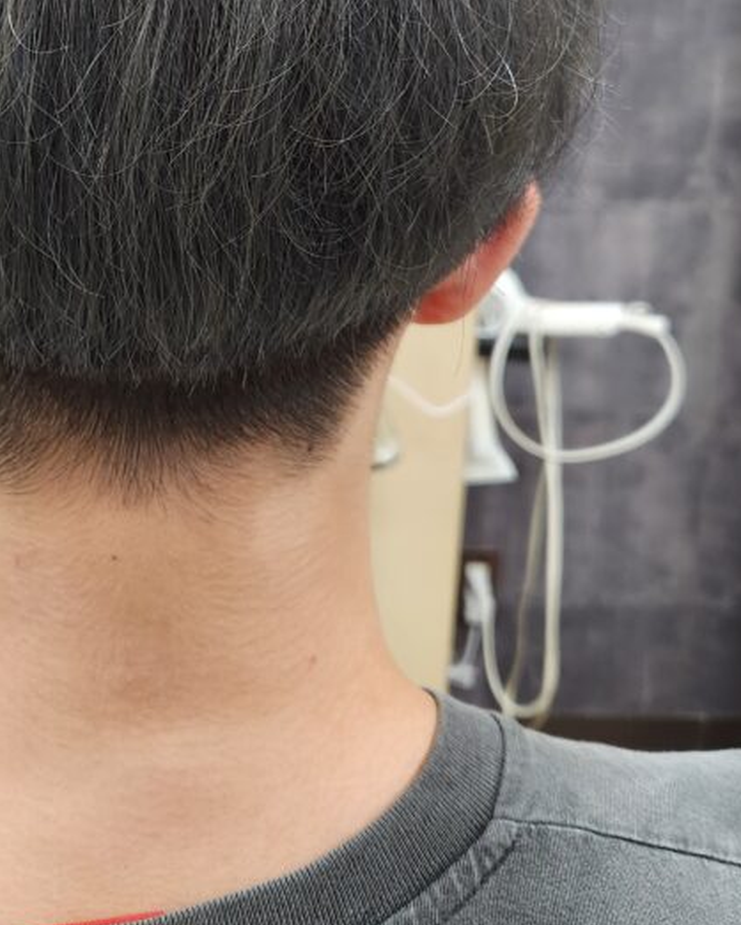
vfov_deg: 40.4
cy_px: 197
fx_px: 1205
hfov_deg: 33.6
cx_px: 195
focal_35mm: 44
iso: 250
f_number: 1.8
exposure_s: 1/100
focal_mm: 5.4
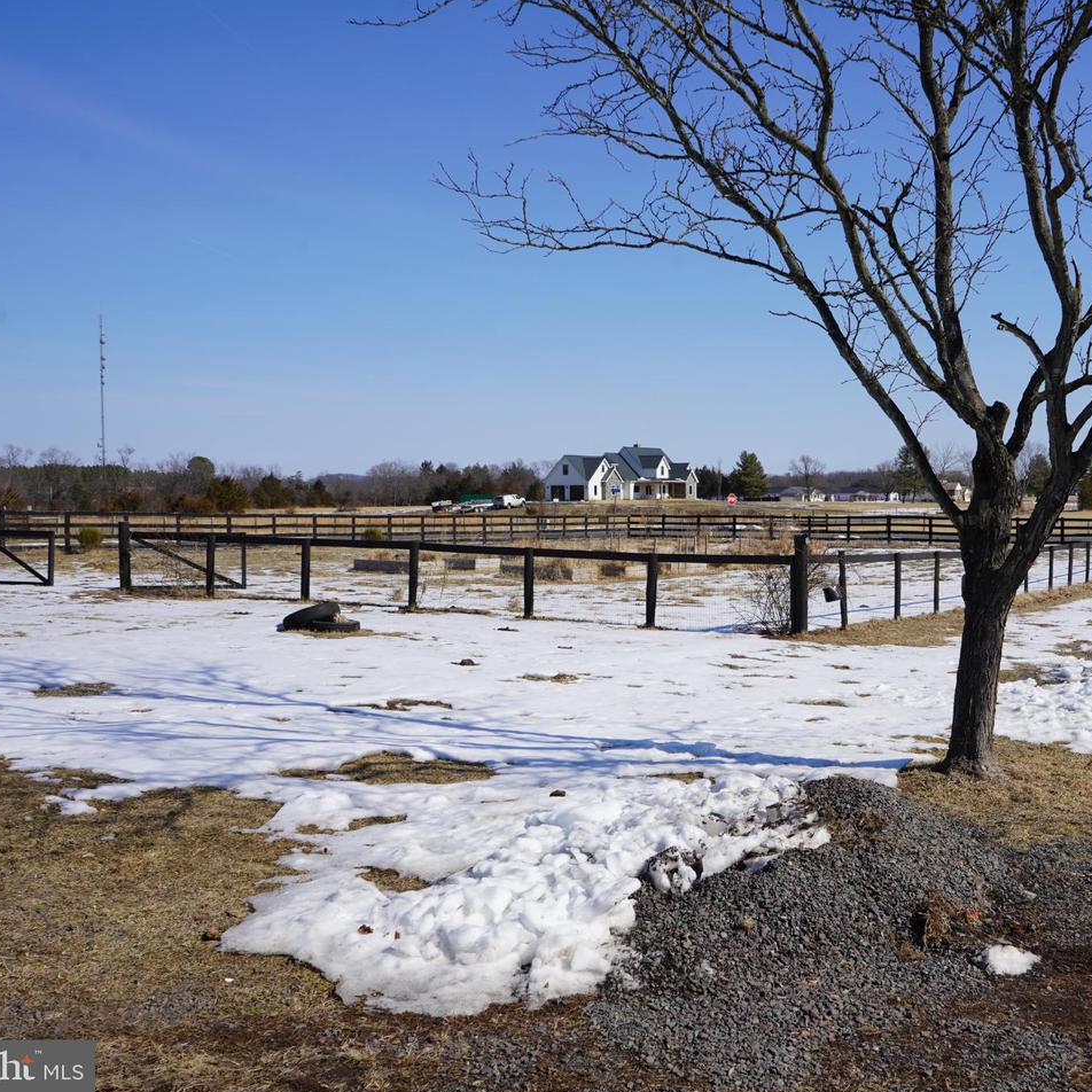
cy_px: 548
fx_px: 1285
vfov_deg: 46.0
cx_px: 742
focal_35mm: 36
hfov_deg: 45.2
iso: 100
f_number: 10
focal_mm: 28
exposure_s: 1/250
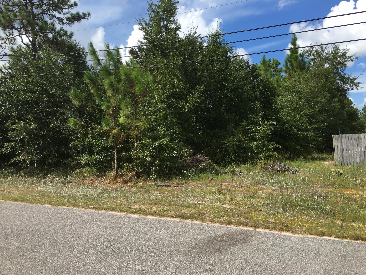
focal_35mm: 29
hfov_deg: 61.7
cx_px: 183
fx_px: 307
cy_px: 138
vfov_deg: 48.2
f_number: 2.2
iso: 25
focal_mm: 4.15
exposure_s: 1/1183
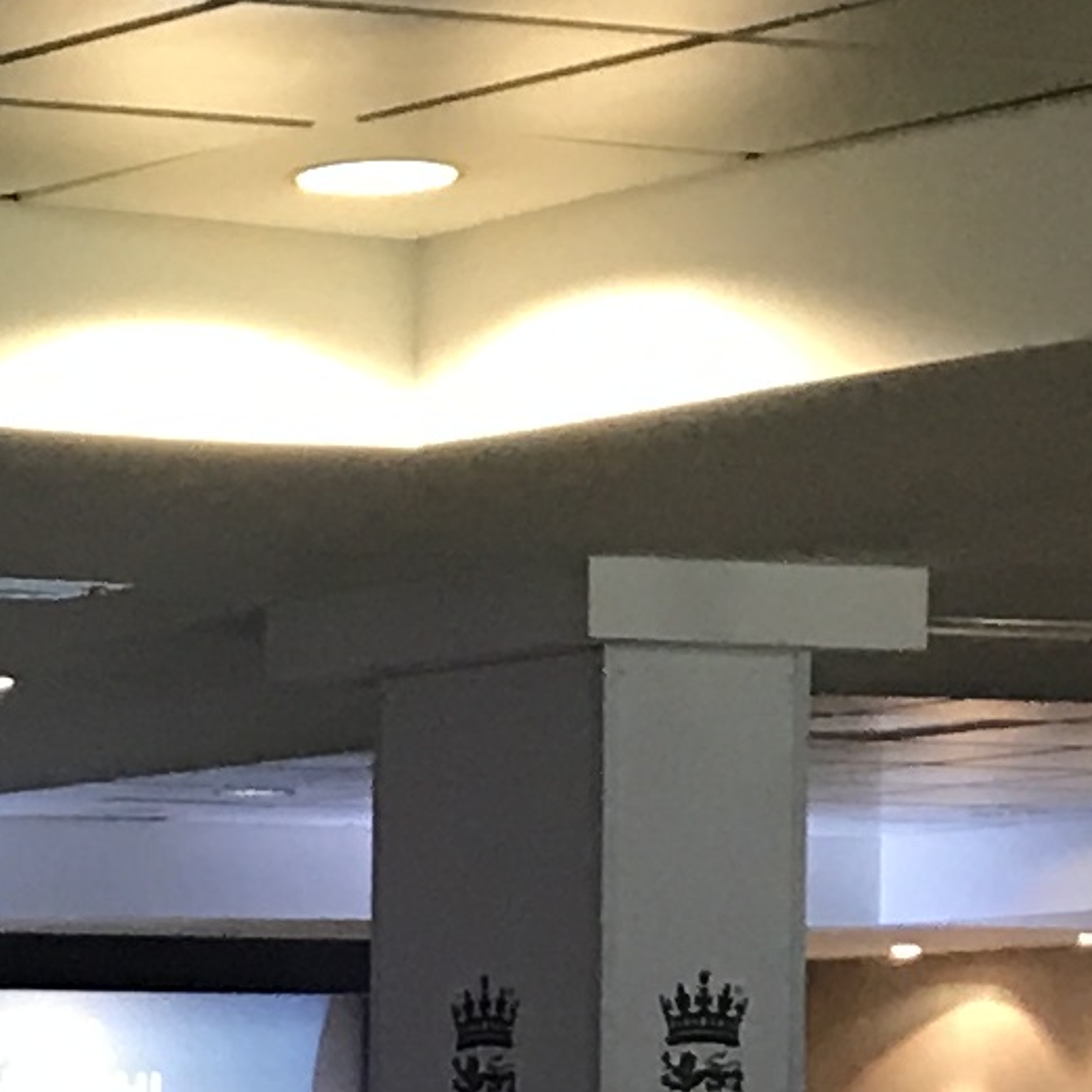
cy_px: 1466
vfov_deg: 9.0
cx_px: -1621
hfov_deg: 8.3
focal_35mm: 191
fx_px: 6817
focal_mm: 3.99
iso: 40
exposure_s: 1/17
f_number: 1.8
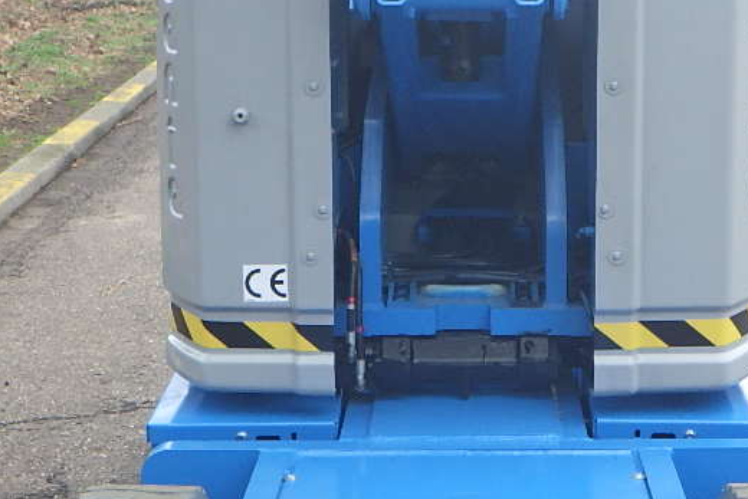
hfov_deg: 23.3
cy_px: 181
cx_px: 479
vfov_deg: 15.7
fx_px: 1808
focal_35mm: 87
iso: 125
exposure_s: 1/160
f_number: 3.8
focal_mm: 6.1
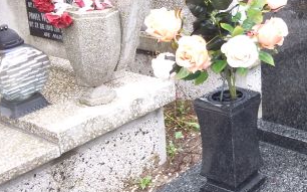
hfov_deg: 30.4
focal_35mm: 62
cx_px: 315
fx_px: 519
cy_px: 44
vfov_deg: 20.7
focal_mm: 2.91
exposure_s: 1/100
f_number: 1.9
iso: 50
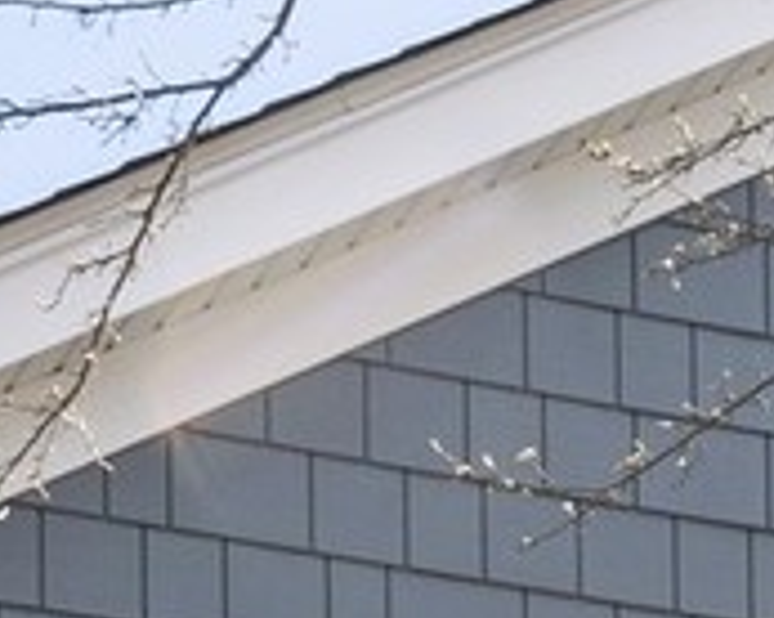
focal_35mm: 185
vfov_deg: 7.7
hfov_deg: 10.4
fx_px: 4233
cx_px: 541
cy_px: 1585
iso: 100
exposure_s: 1/100
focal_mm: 14
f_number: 8
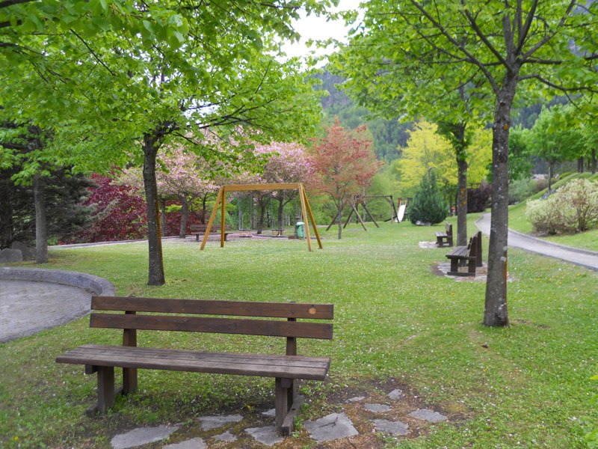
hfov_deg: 63.4
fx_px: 484
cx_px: 299
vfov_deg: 49.7
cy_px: 224
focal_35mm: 28
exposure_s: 1/80
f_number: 2.7
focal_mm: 5
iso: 80
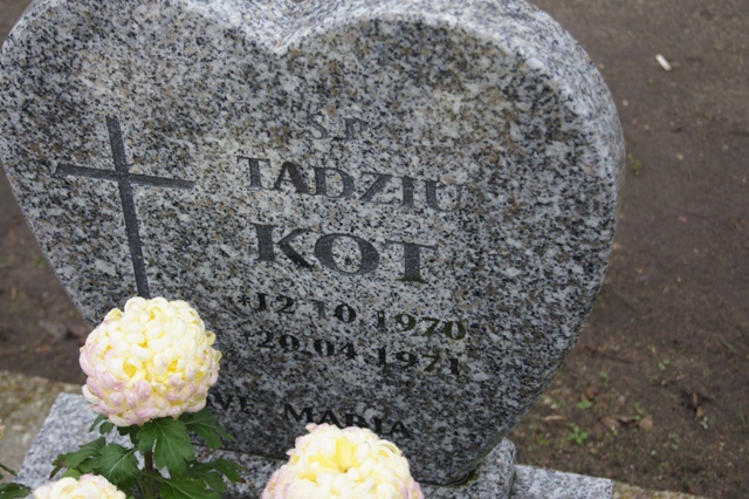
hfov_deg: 29.9
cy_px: 250
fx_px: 1404
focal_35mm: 68
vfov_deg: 20.1
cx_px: 374
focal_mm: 45
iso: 250
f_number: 5.6
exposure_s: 1/80
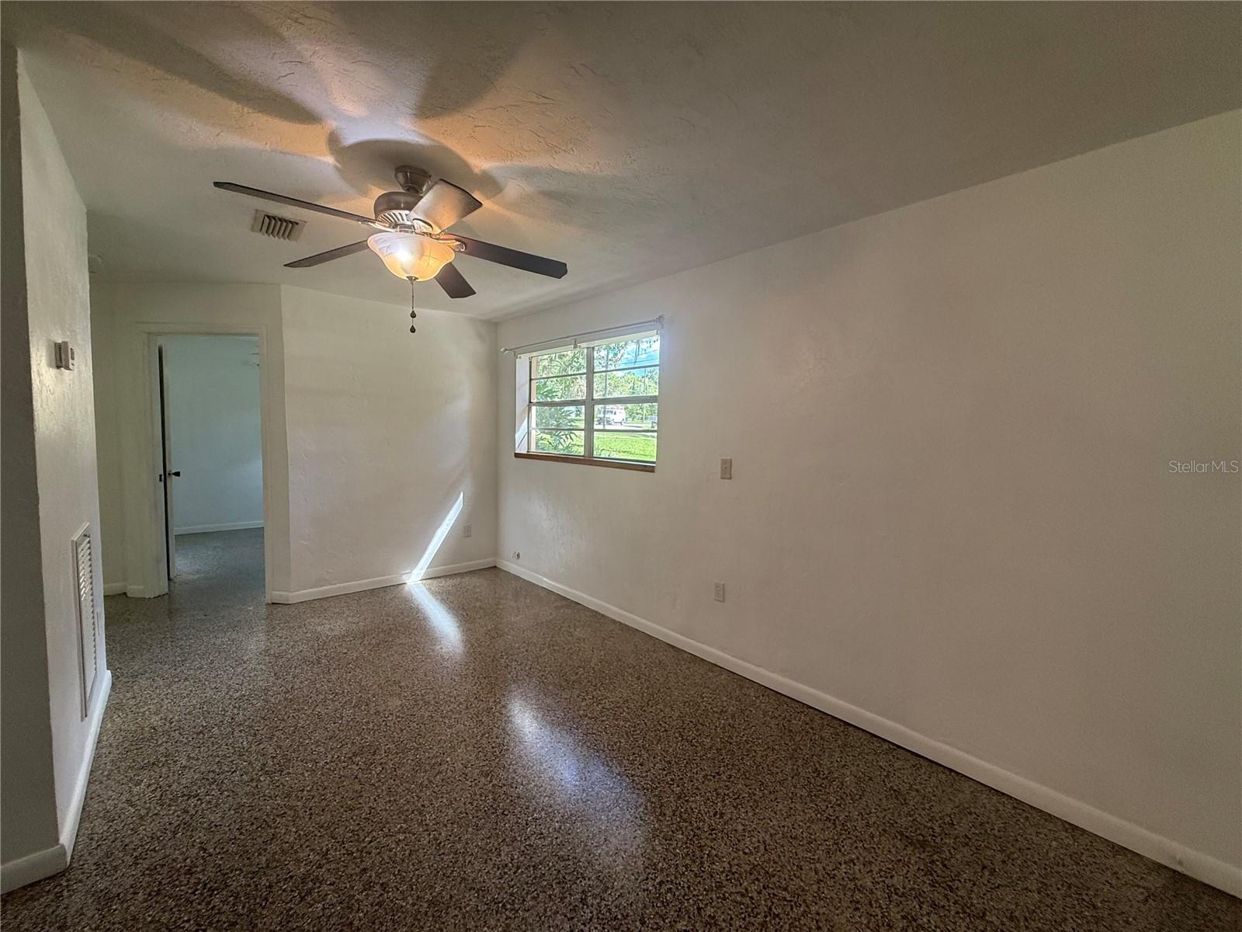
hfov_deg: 102.1
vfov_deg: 85.7
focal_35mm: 14
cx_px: 621
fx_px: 502
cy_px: 466
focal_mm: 2.22
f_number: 2.2
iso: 160
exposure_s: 1/120
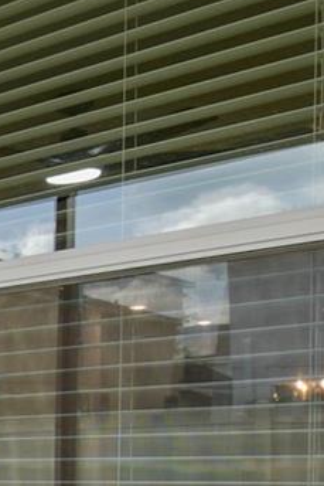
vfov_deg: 27.0
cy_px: 499
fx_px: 944
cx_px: -490
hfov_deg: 13.3
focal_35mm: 70
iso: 100
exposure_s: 1/20
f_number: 7.1
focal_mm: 10
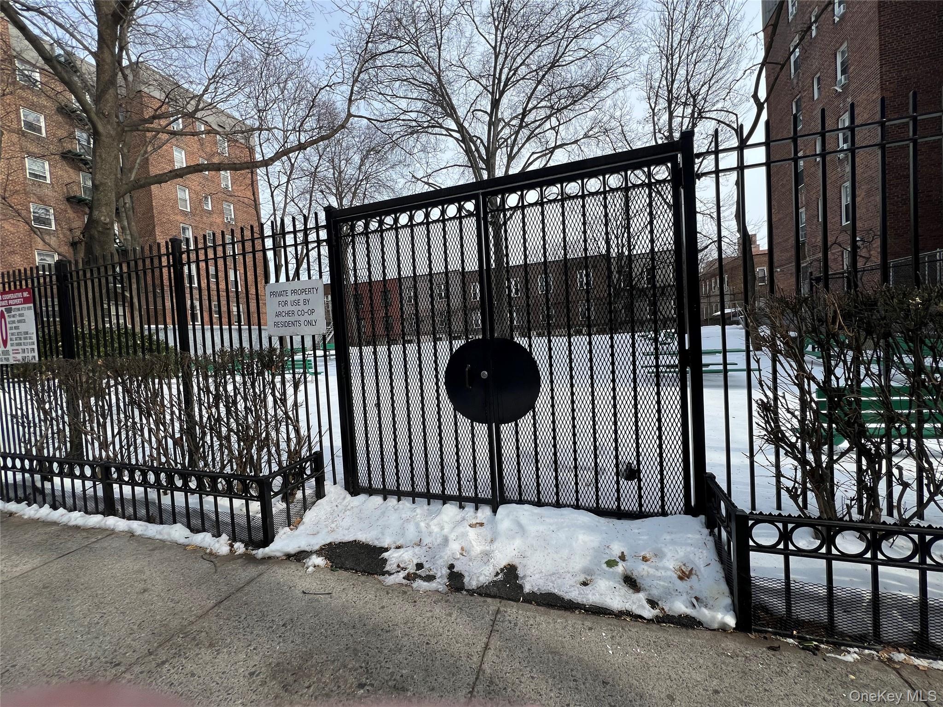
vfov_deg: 89.9
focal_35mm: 13
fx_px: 354
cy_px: 354
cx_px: 472
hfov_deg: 106.2
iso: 32
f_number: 1.8
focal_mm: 1.57
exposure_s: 1/1004
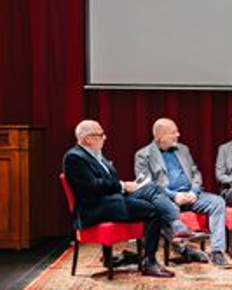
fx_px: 652
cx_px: 312
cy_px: 152
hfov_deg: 18.6
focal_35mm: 76
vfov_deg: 25.0
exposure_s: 1/200
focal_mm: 35
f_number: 4.5
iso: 6400
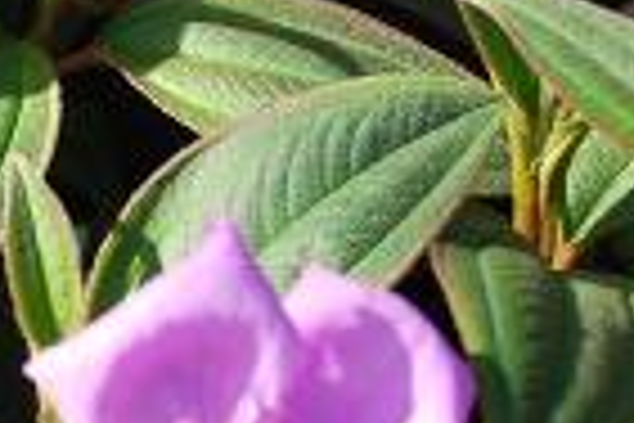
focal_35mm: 149
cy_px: 320
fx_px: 2631
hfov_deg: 13.3
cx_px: -193
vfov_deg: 9.2
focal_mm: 35
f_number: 8
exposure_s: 1/60
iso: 100
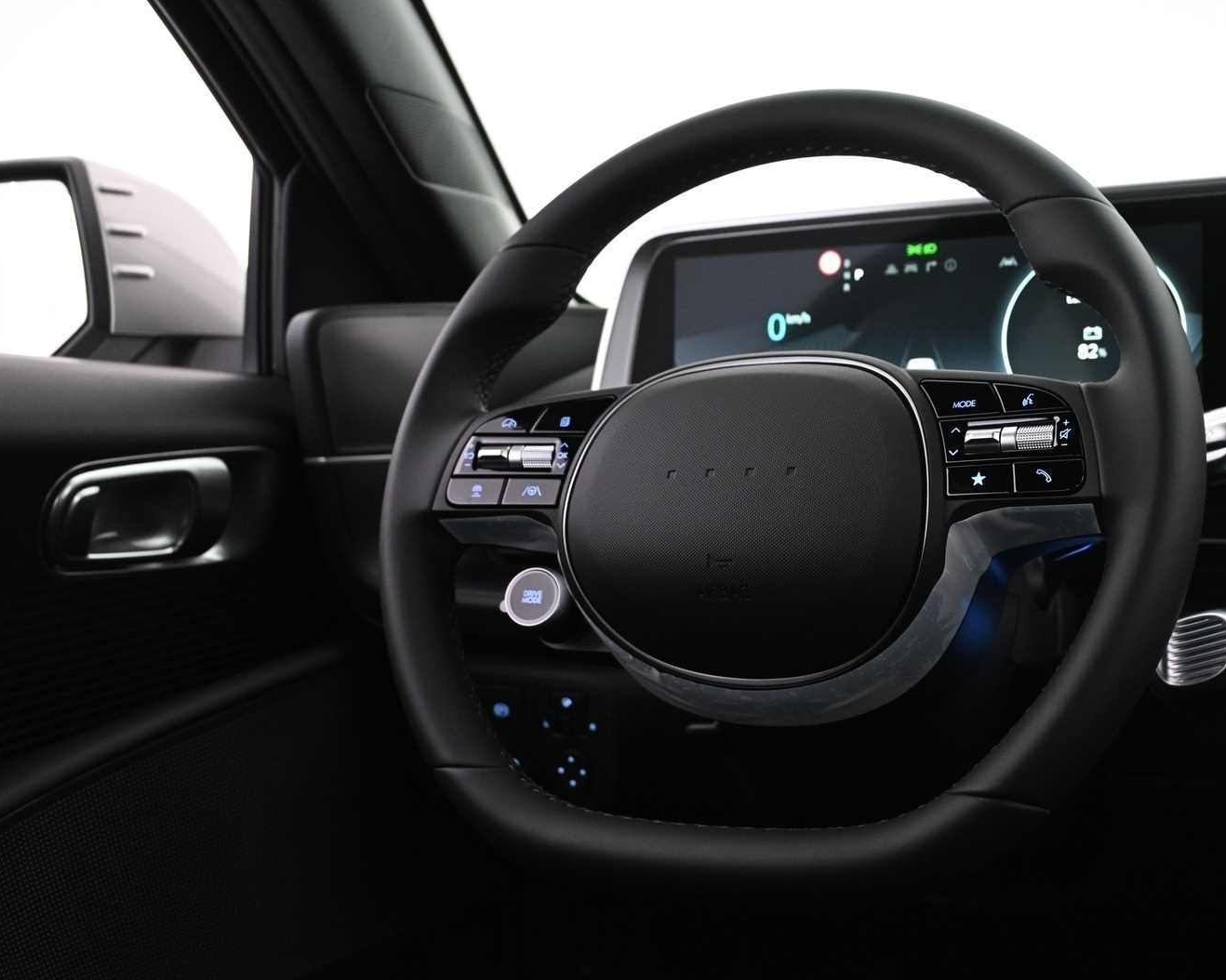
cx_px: 749
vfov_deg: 32.8
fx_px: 1664
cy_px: 486
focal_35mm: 46
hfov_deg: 40.2
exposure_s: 1/30
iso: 1600
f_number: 4.5
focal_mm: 26.5
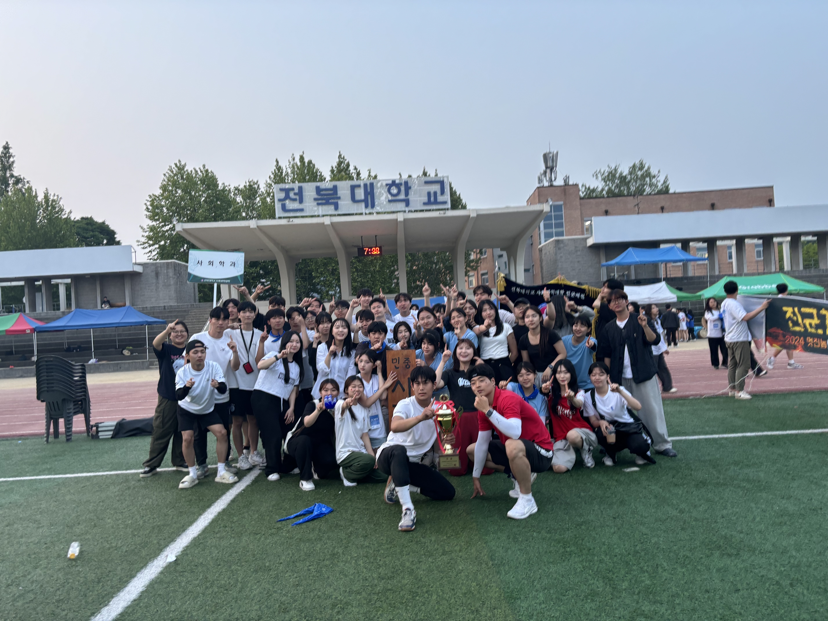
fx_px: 622
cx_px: 414
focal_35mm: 26
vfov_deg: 53.1
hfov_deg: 67.3
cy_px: 310
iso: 125
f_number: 1.6
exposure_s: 1/79
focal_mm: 5.96
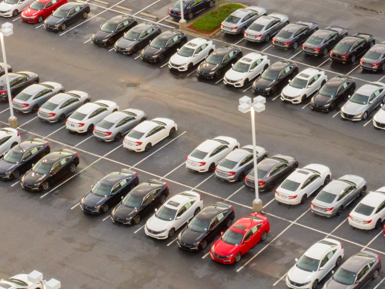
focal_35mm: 121
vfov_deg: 12.1
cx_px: 382
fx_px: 1346
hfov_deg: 16.0
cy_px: -31
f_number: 5
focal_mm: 10.3
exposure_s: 1/10
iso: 100
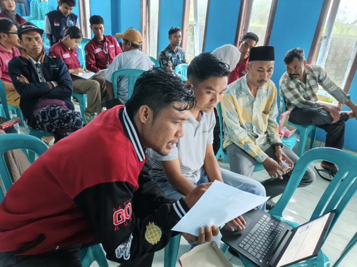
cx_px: 178
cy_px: 134
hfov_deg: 73.9
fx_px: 237
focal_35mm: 23
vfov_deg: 58.9
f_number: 1.8
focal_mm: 5.56
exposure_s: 1/25
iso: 2311
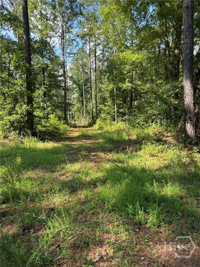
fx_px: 185
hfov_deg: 56.8
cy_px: 134
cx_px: 100
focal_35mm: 24
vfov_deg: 71.6
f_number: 1.78
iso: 80
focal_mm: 6.86
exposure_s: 1/729
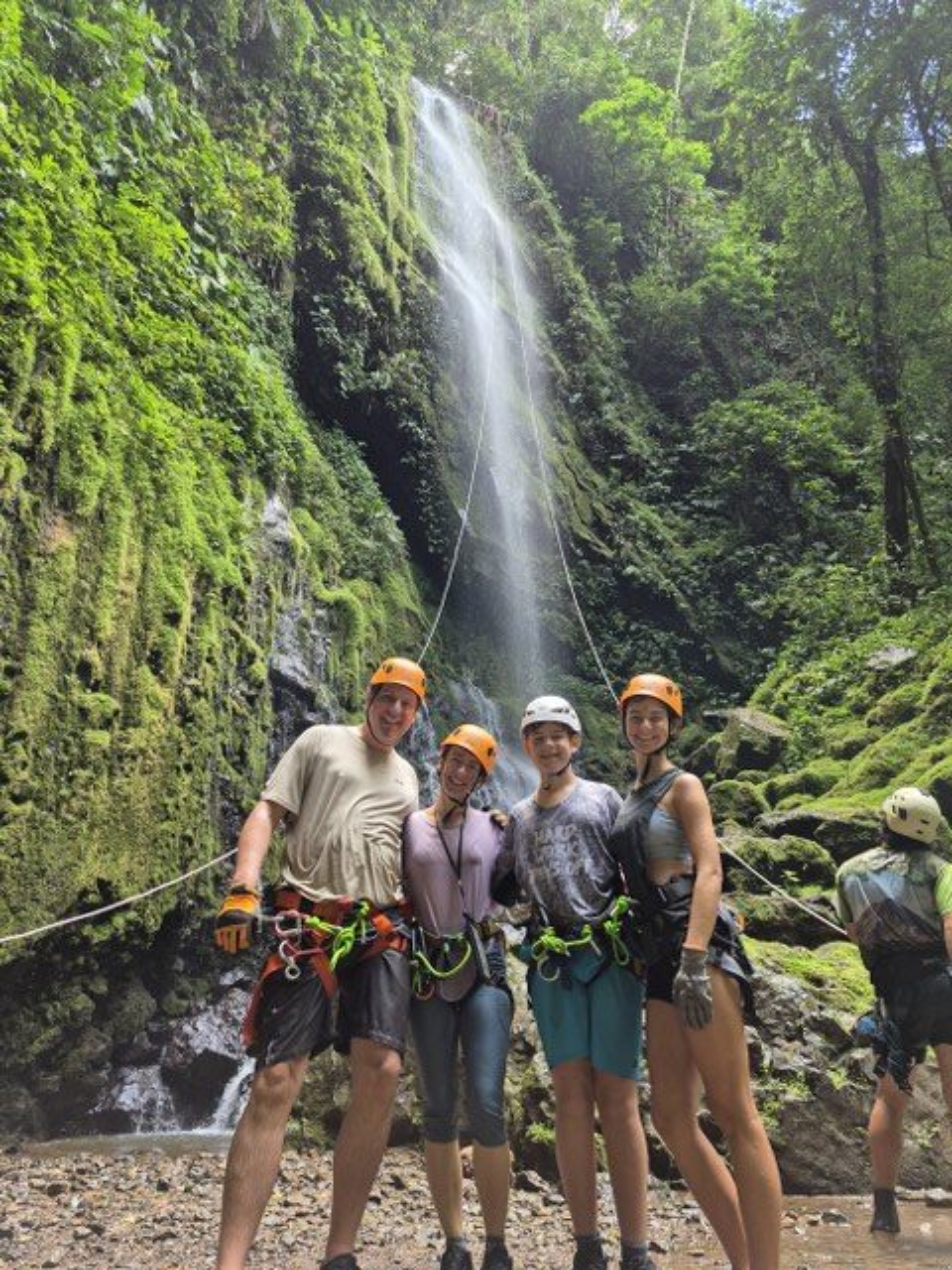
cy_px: 635
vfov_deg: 73.9
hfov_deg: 58.9
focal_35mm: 23
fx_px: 843
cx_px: 476
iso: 125
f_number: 1.8
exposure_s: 1/180
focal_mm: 5.4
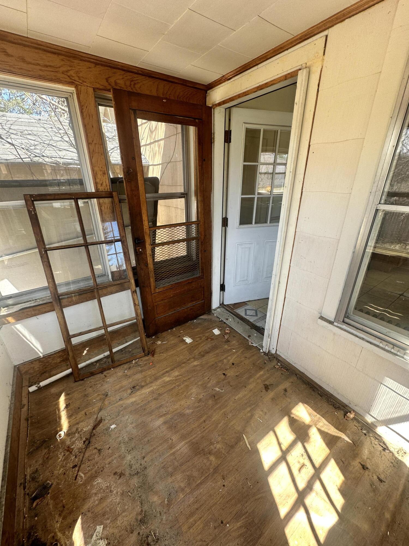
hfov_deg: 85.7
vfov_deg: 102.1
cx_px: 204
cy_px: 273
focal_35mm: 14
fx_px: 221
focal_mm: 2.22
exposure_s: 1/99
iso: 50
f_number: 2.2
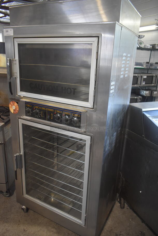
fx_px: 177
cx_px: 79
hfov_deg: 48.0
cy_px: 118
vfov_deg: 67.3
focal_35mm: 27
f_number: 3.5
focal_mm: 18
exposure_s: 1/125
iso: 1600
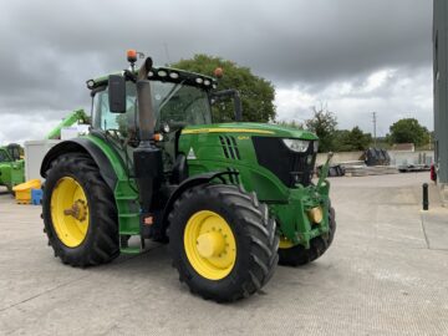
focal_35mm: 29
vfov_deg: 48.2
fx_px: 375
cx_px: 224
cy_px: 168
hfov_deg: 61.7
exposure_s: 1/898
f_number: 1.8
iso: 16
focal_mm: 3
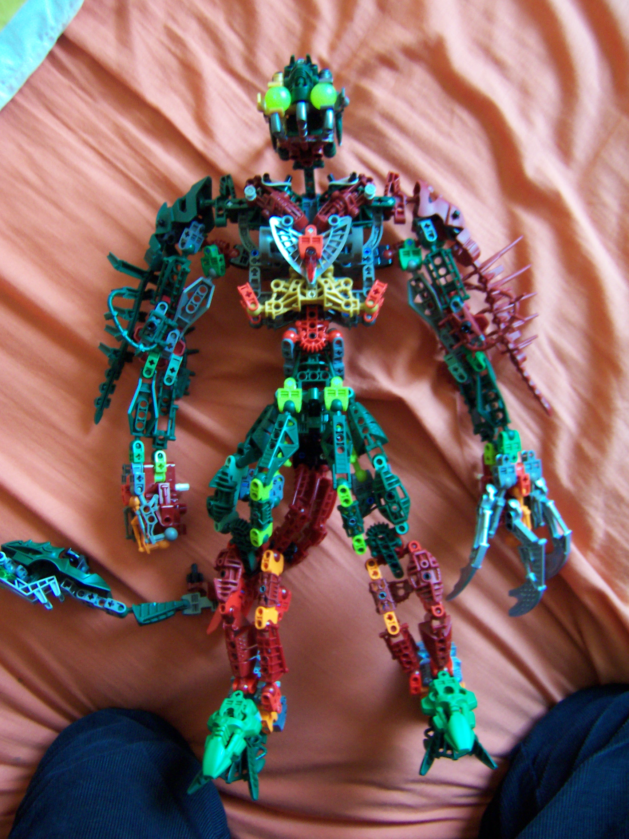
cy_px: 420
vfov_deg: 55.4
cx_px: 314
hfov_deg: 42.9
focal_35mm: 33
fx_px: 800
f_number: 2.8
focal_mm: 5.5
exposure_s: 1/8
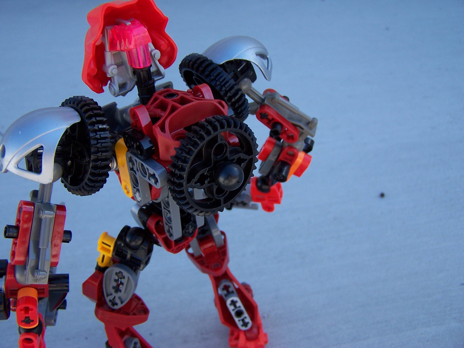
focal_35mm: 38
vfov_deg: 37.7
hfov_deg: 49.0
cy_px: 174
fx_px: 509
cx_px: 232
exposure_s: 1/250
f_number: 2.8
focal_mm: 6.3
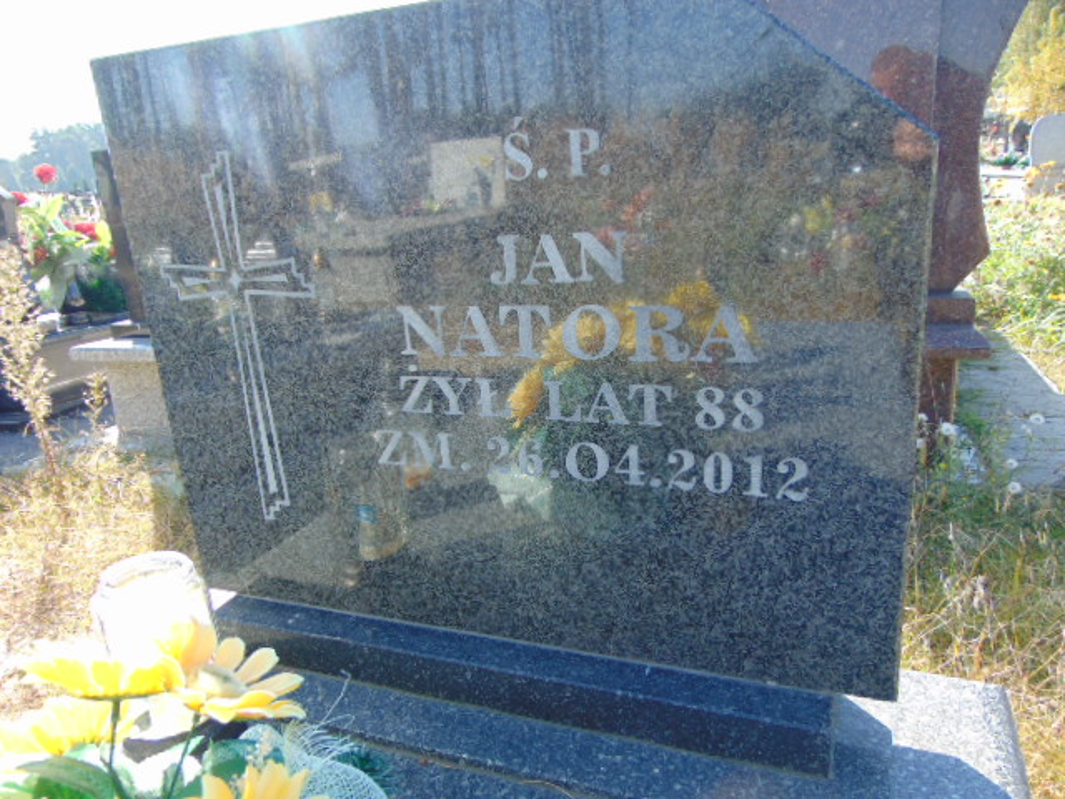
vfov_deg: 54.9
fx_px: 769
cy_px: 400
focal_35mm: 25
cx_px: 532
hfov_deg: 69.4
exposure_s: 1/200
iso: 80
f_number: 3
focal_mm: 4.5
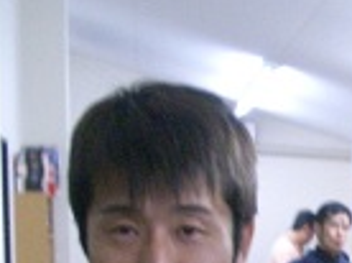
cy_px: 429
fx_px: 1320
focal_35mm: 130
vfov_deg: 10.8
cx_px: 508
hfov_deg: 14.3
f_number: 2.6
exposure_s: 1/25
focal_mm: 5.8
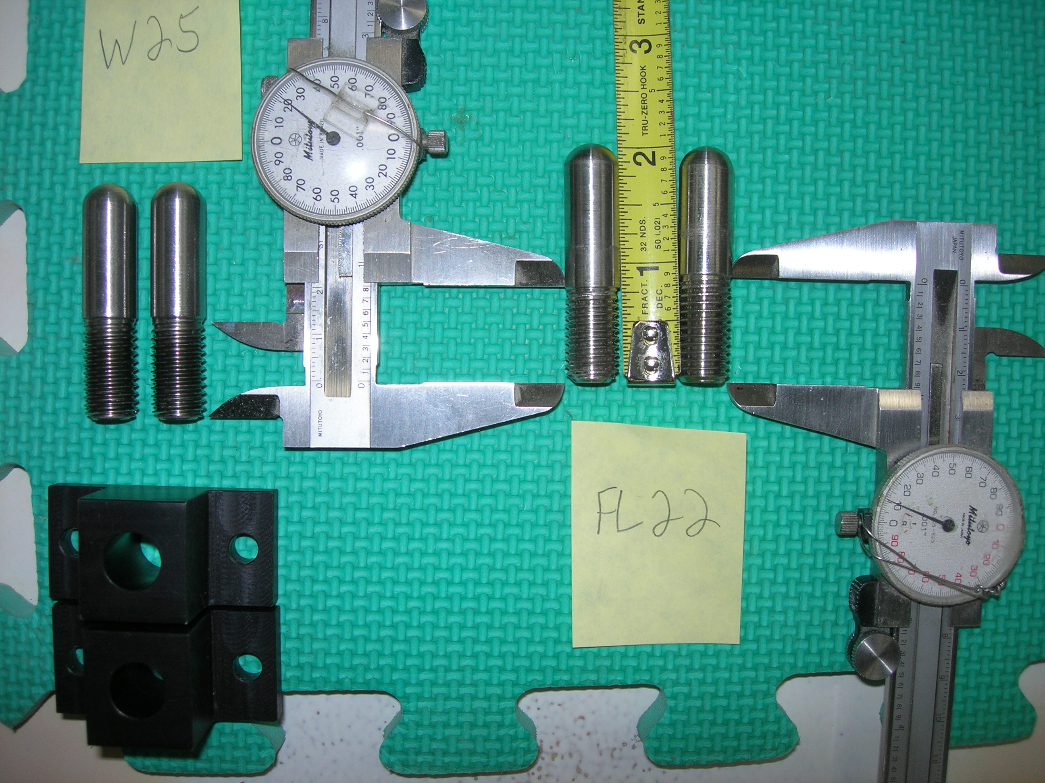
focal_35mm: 38
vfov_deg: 37.7
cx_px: 522
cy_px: 392
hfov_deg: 49.0
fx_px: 1147
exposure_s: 1/60.1
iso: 64
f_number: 2.8
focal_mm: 7.8
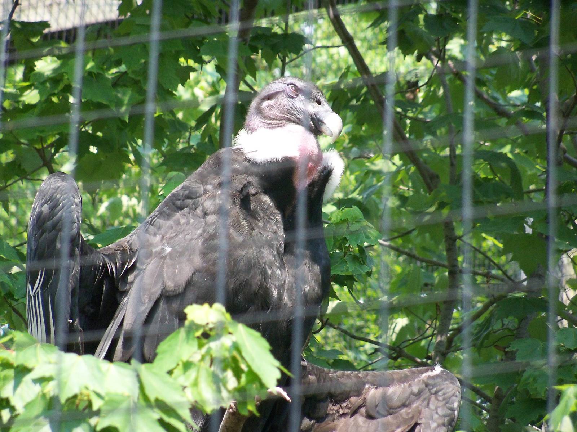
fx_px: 4767
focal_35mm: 286
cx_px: 288
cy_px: 216
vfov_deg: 5.2
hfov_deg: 6.9
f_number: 4.5
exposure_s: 1/500
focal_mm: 50.6
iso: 320
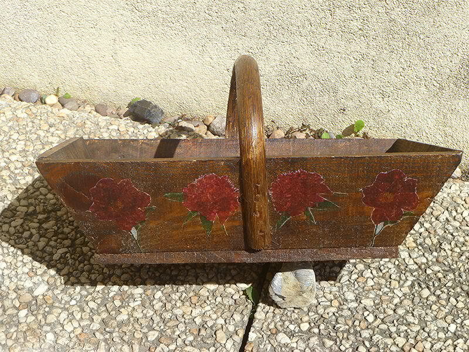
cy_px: 176
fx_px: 826
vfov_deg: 24.0
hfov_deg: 31.7
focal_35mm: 61
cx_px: 234
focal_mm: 10.9
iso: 80
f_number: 4.1
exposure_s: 1/640
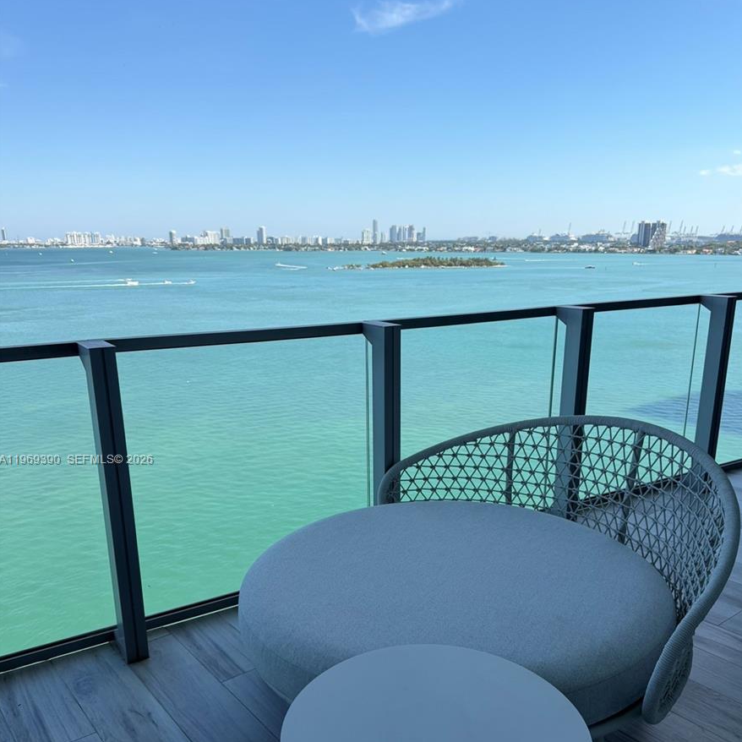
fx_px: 703
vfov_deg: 55.0
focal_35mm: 29
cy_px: 461
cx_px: 377
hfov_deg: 55.6
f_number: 1.78
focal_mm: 6.76
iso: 100
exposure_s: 1/1337
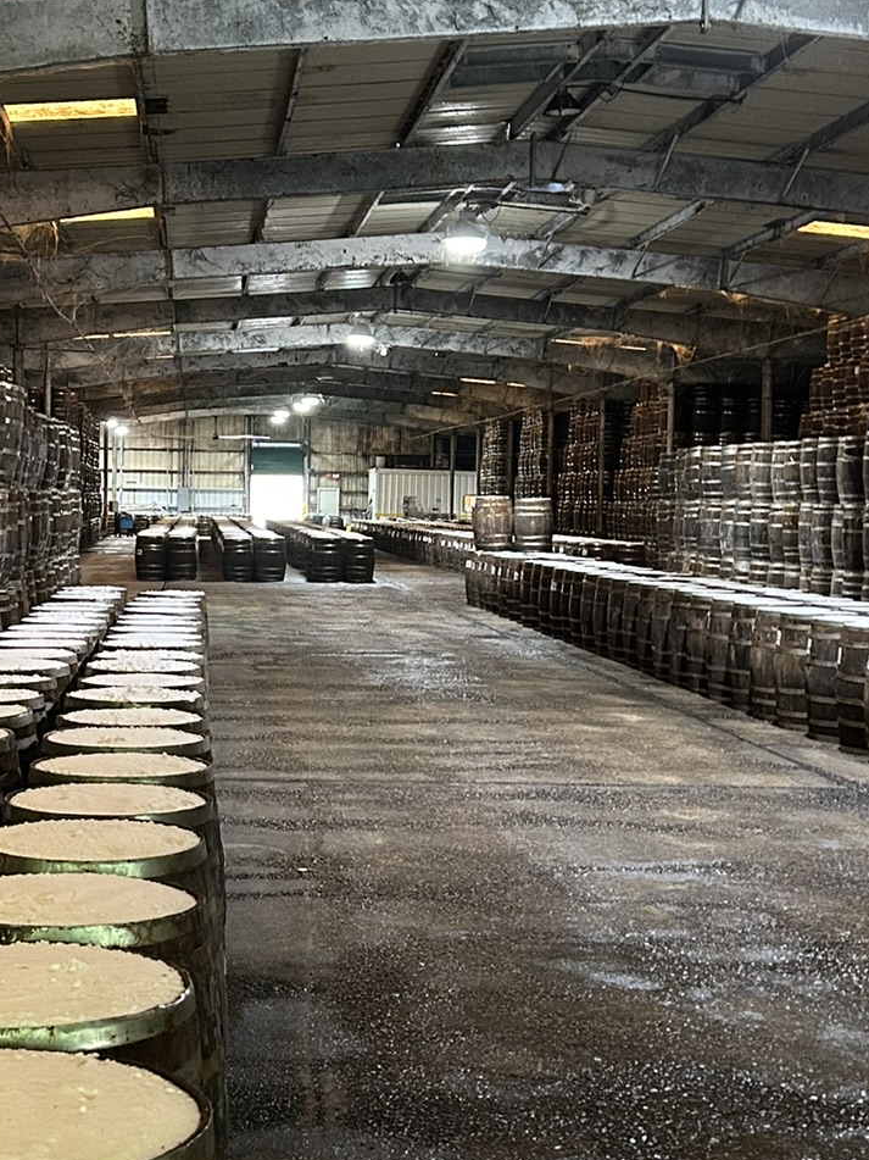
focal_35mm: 56
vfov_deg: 34.3
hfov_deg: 25.9
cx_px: 254
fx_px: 1875
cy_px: 553
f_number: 1.5
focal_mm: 5.7
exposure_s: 1/30
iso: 500
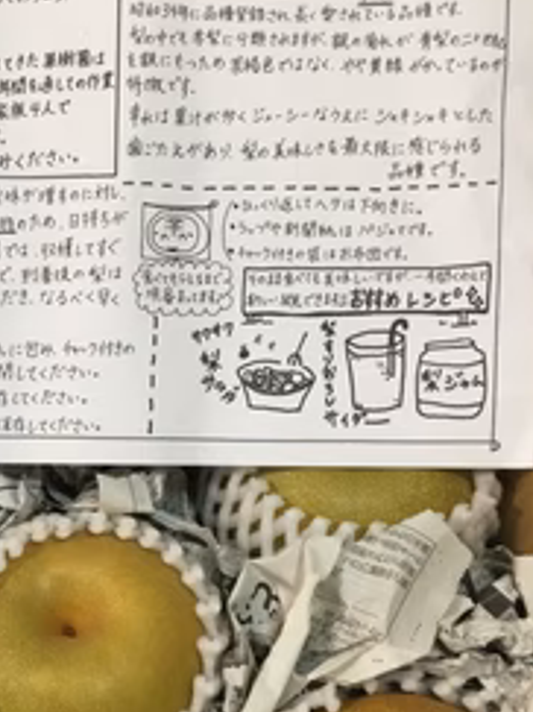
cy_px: 495
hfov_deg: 27.9
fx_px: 1048
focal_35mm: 51
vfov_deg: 37.0
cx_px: 97
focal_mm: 3.3
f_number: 2.4
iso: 125
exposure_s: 1/30
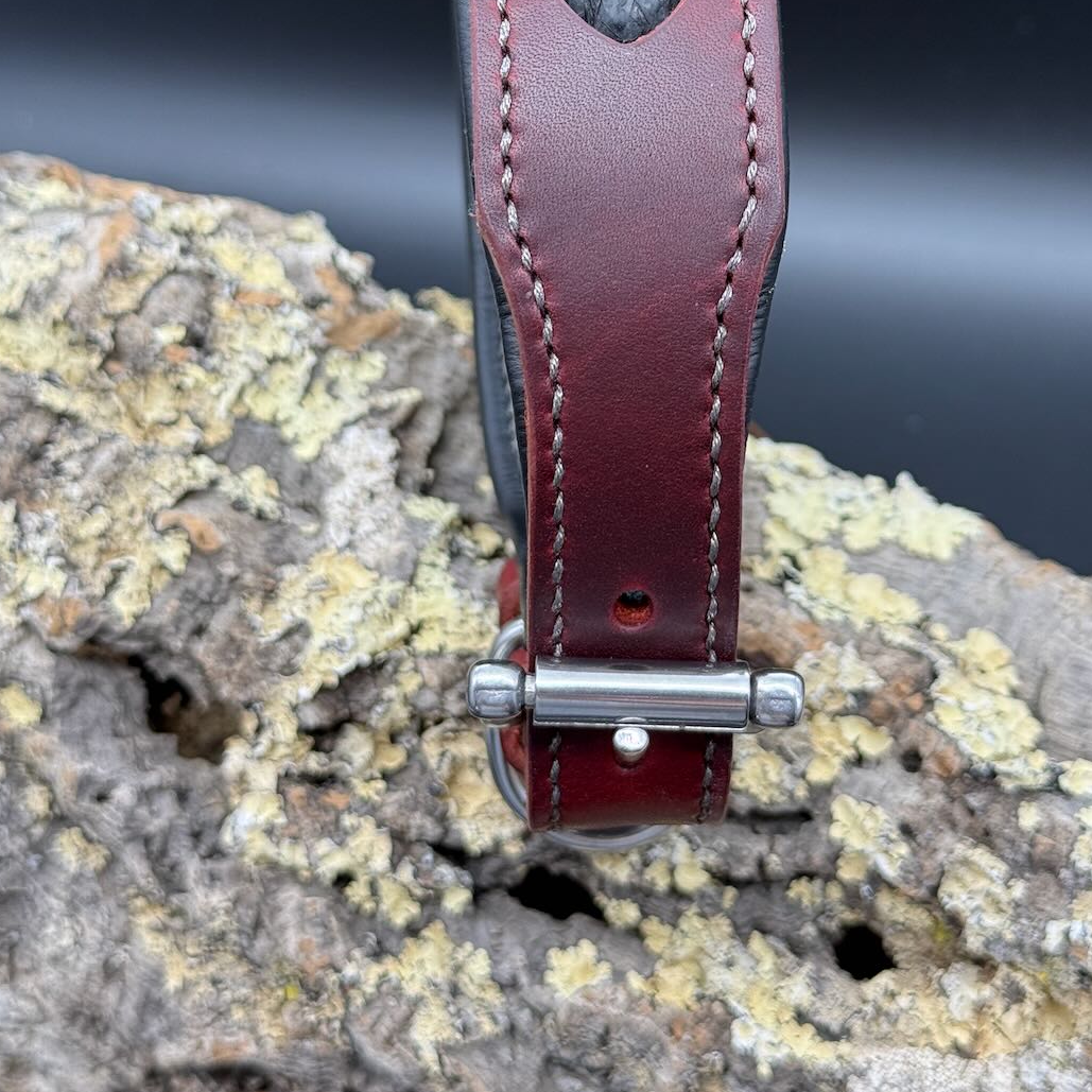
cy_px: 259
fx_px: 2356
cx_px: 629
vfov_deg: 25.7
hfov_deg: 26.1
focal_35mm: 66
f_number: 1.78
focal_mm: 6.76
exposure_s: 1/121
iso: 64
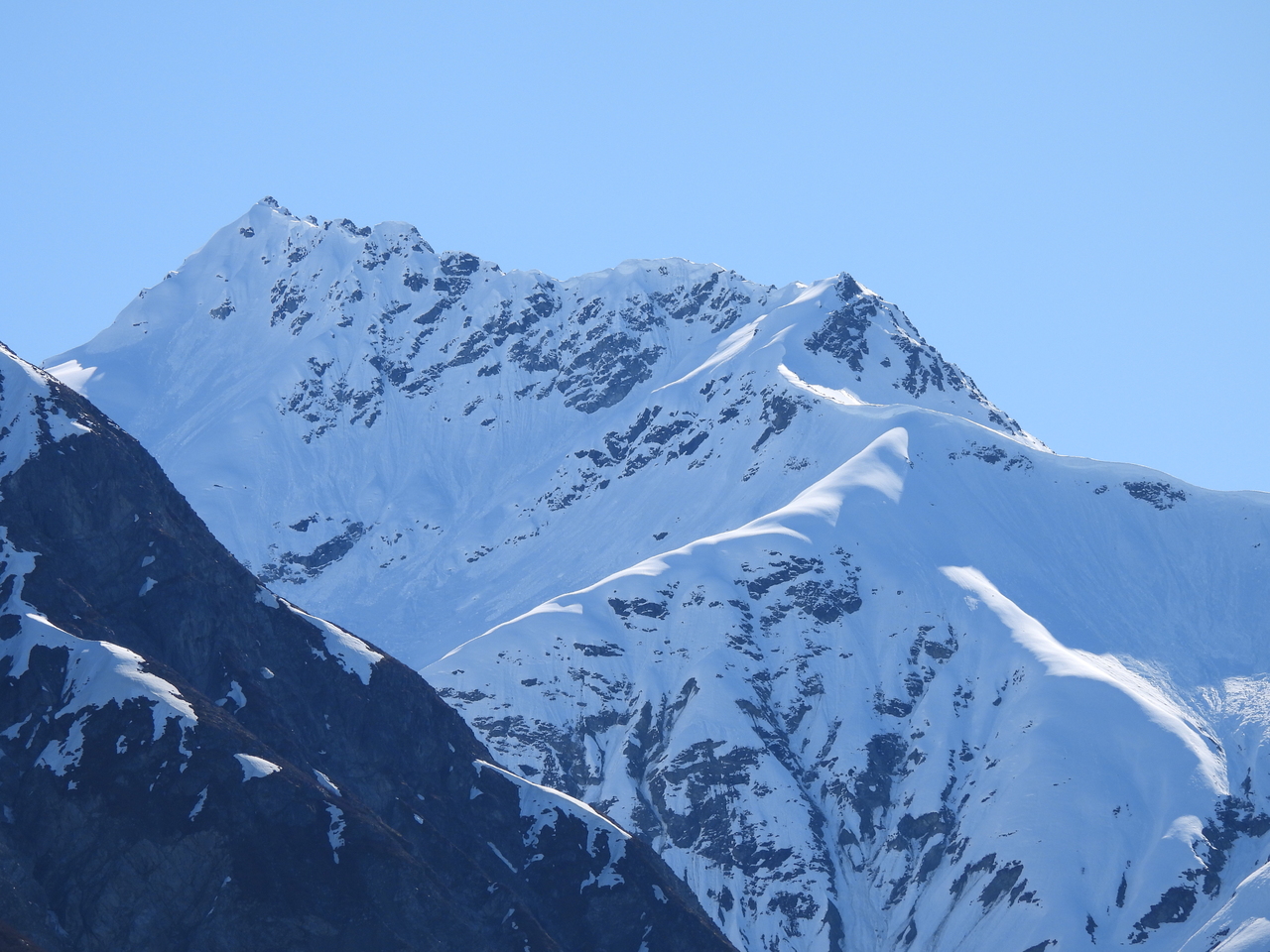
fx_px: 7338
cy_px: 476
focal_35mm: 200
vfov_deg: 7.4
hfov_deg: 9.9
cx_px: 635
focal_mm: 35.7
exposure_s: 1/1250
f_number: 4.5
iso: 100
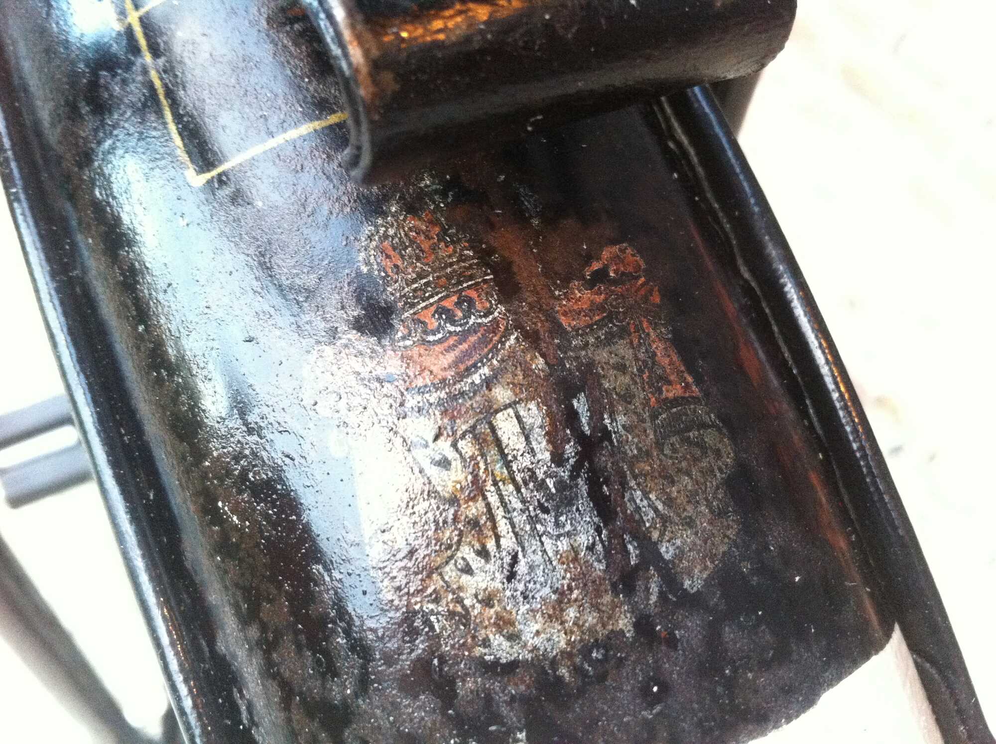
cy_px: 372
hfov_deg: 52.7
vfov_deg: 40.6
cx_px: 498
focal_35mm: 35
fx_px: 1006
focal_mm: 3.85
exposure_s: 1/15
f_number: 2.8
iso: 500
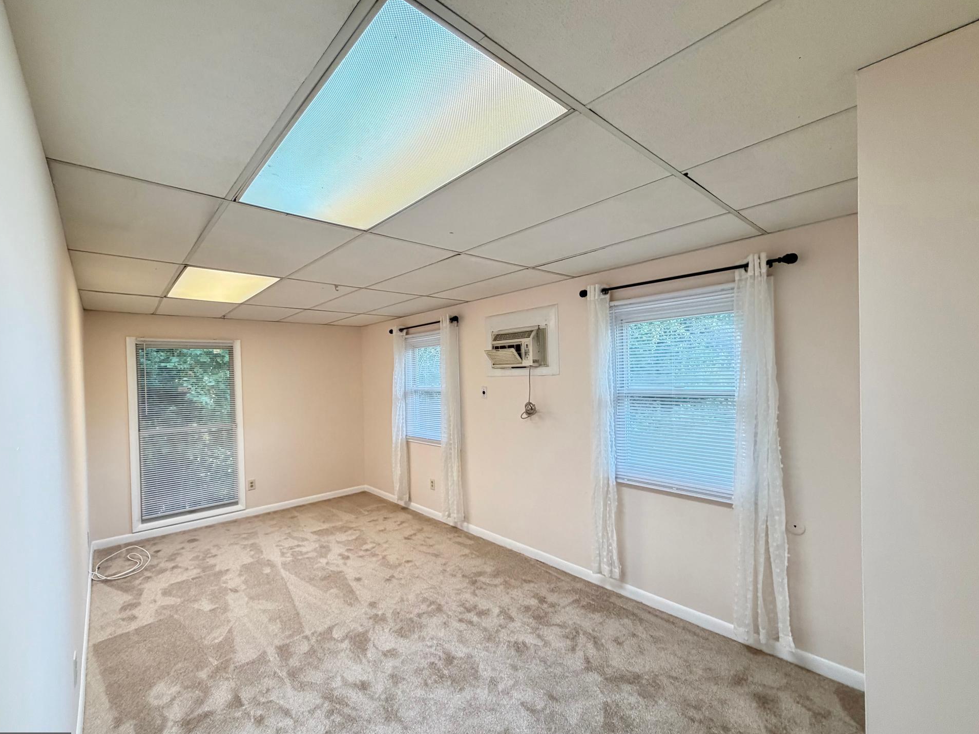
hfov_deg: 98.1
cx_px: 468
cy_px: 381
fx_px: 424
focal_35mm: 15
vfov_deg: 81.7
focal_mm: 2.22
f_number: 2.2
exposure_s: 1/60
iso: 320
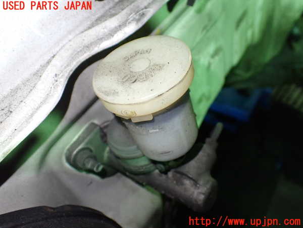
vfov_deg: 46.8
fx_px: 263
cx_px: 152
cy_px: 114
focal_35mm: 30
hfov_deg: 60.0
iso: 800
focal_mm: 5.4
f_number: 2.3
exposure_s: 1/80
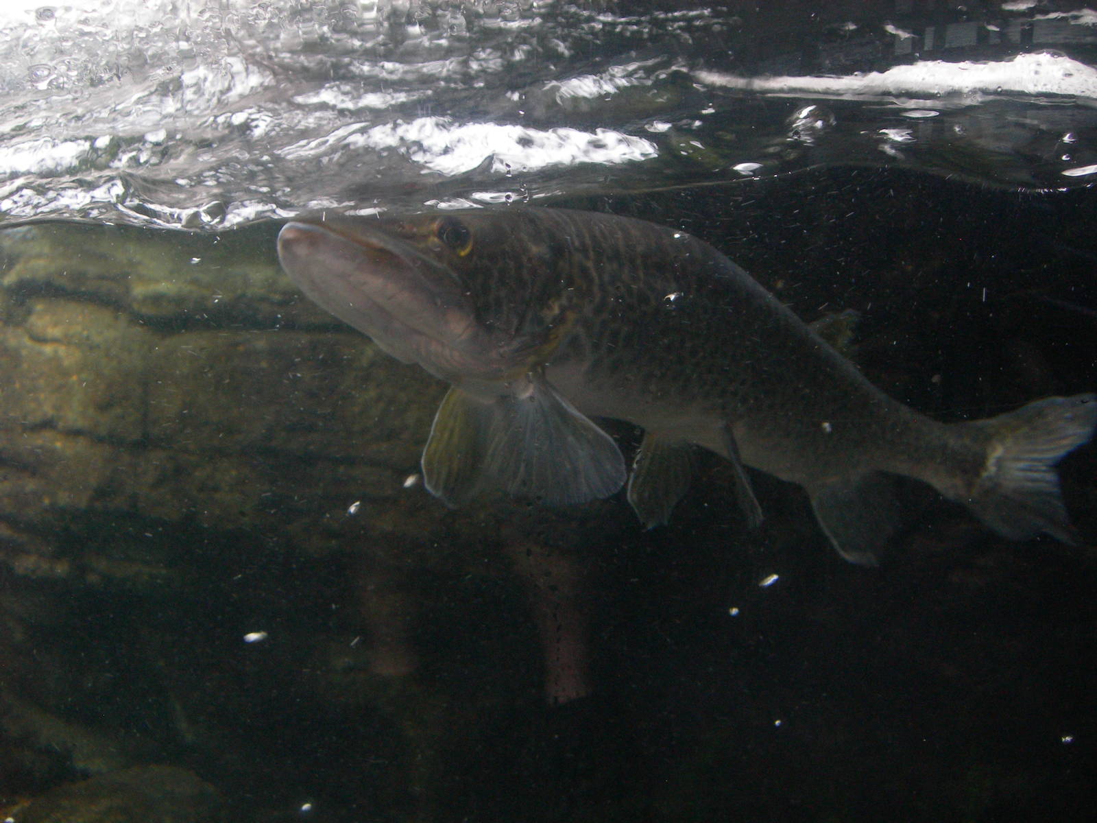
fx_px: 1204
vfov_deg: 37.7
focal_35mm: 38
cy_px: 412
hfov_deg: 49.0
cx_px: 548
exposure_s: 1/60
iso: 200
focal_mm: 7.8
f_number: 2.8
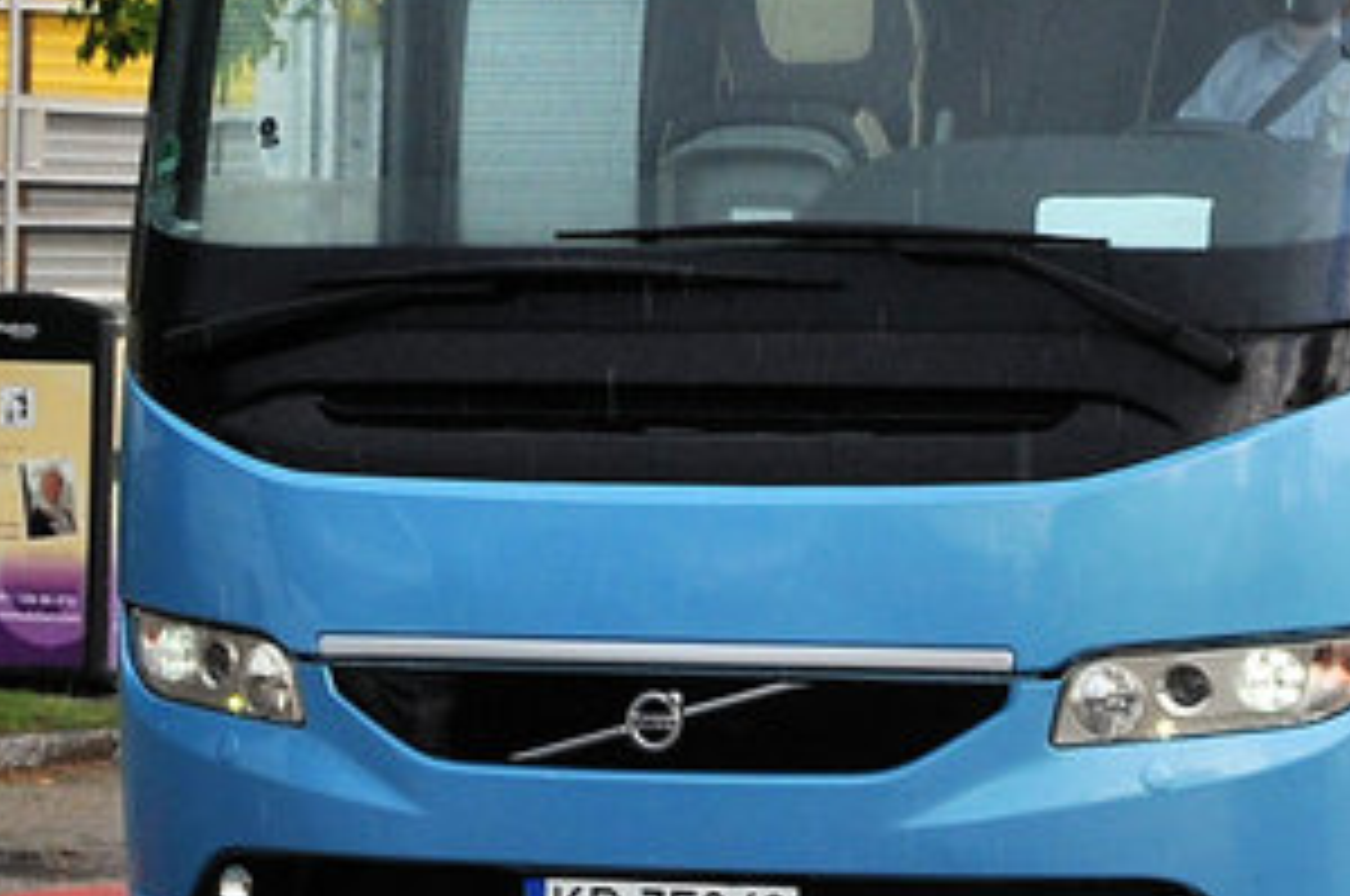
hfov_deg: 8.2
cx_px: 1080
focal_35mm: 252
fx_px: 9435
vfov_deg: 5.4
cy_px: 72
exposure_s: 1/200
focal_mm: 42
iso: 200
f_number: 7.1
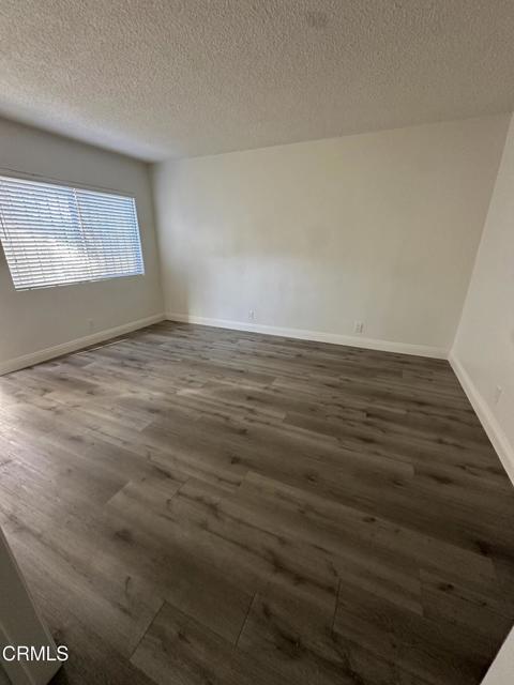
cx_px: 257
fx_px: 277
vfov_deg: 102.1
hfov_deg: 85.7
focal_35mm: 14
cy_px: 342
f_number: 2.2
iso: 320
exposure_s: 1/60
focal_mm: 2.22
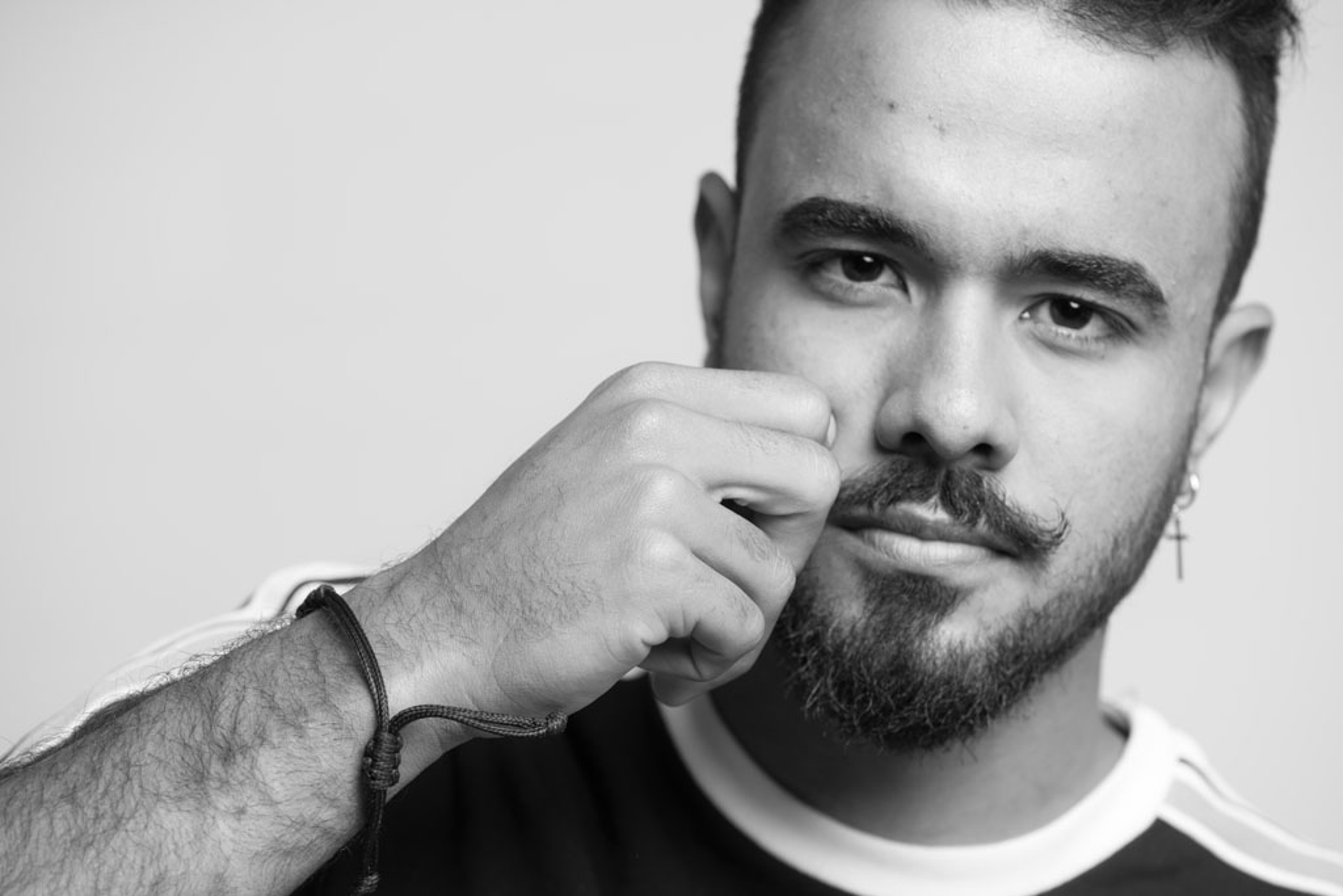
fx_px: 3917
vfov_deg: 13.0
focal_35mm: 105
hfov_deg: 19.5
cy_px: 448
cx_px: 672
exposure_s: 1/160
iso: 100
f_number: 5.6
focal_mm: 105
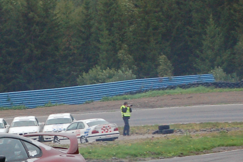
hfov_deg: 7.4
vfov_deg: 4.9
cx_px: -17
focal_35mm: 278
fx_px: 1874
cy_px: 170
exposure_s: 1/400
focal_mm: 55
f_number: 5.6
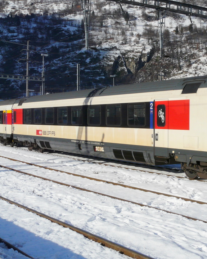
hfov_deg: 26.0
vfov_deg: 33.0
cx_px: 178
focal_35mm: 57
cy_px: 131
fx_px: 437
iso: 100
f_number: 8
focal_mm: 6.8
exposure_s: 1/500
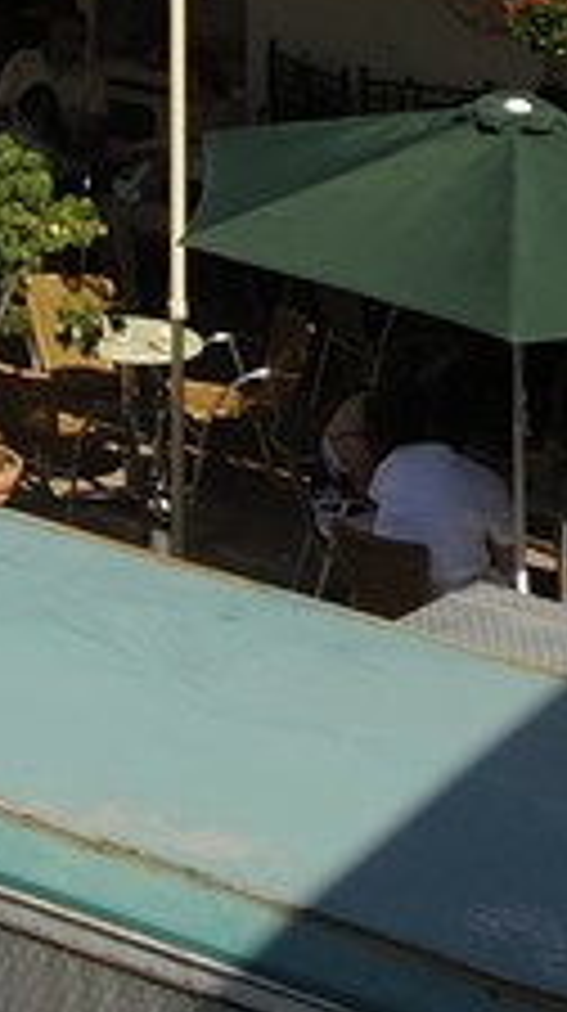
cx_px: -2052
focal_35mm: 179
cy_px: -1309
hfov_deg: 5.5
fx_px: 4801
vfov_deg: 10.6
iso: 200
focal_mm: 24
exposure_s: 1/160
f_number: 16
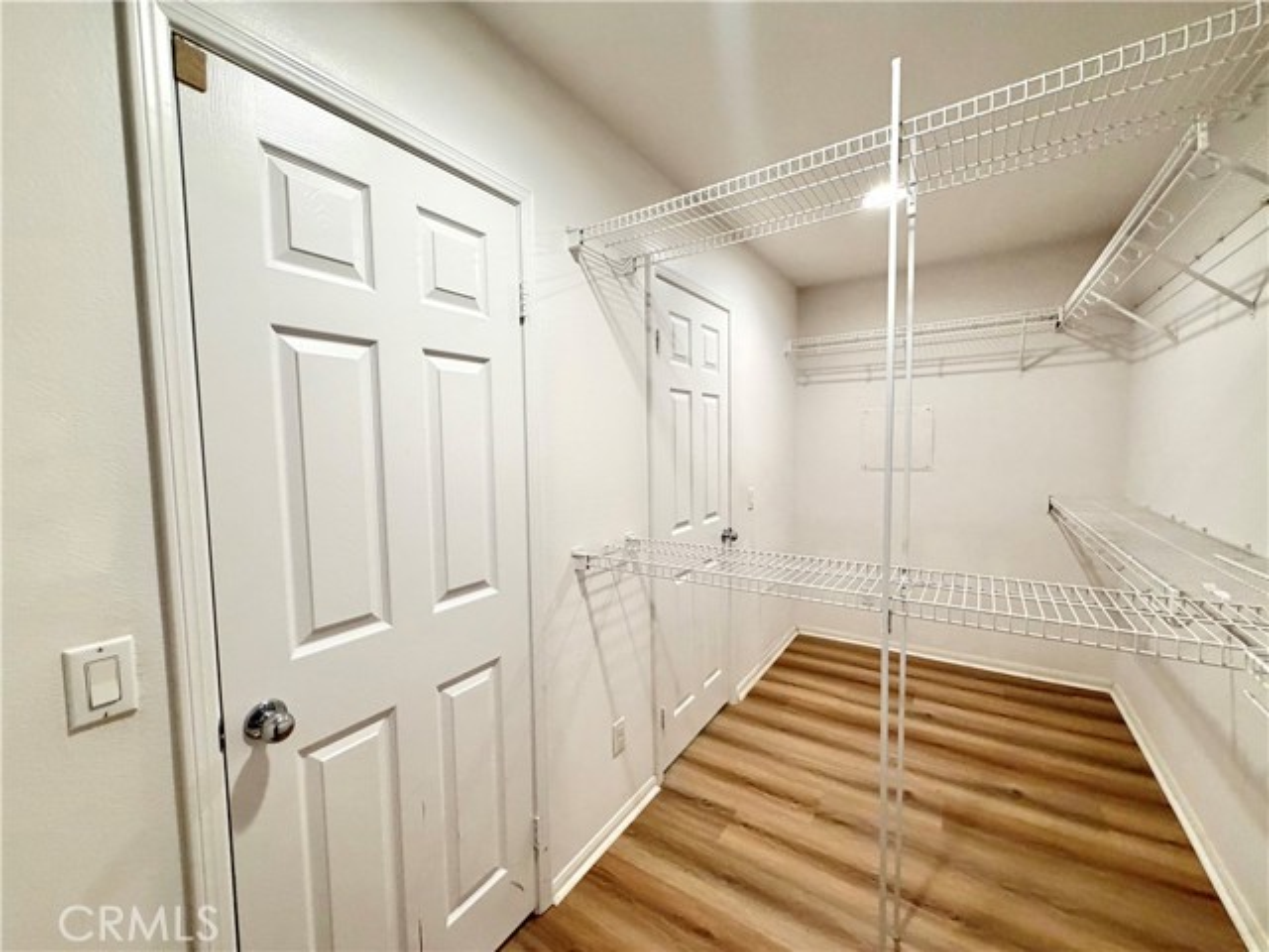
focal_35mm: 14
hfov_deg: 102.1
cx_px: 634
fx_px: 513
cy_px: 476
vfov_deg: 85.7
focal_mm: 2.22
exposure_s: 1/121
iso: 200
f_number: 2.2
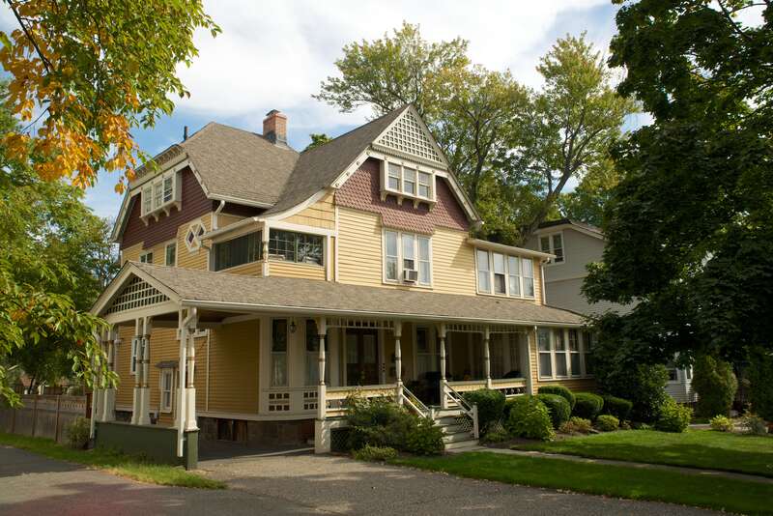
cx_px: 386
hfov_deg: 60.3
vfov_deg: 42.4
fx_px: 666
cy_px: 258
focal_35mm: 31
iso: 400
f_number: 11
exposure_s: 1/320
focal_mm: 31
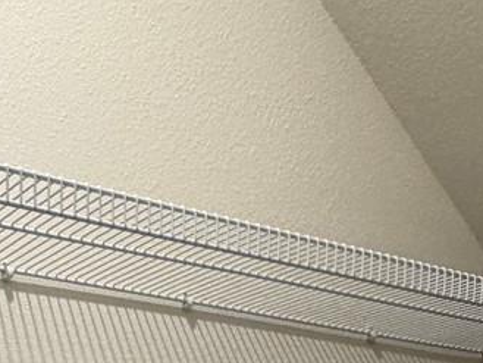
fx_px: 949
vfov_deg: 17.6
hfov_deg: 27.8
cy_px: 645
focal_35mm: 68
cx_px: 79
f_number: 2.2
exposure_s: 1/120
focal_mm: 2.22
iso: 250
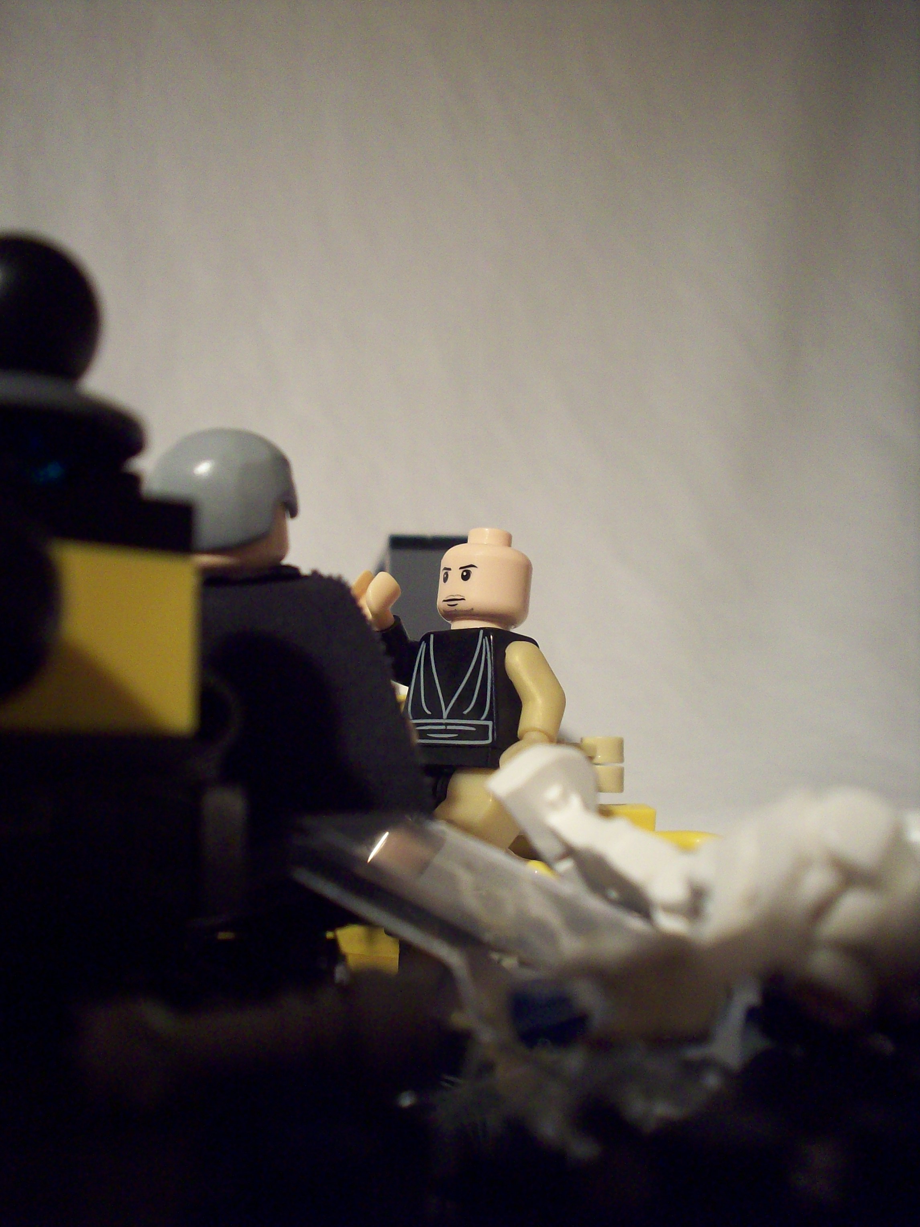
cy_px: 614
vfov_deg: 50.1
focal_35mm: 37
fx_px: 1311
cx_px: 460
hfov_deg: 38.7
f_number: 2.8
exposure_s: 1/8.57
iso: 160
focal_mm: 6.2
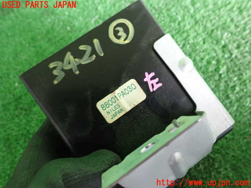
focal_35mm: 30
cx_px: 126
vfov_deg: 46.8
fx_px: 218
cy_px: 94
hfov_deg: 60.0
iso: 640
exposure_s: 1/30
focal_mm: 5.4
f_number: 2.3
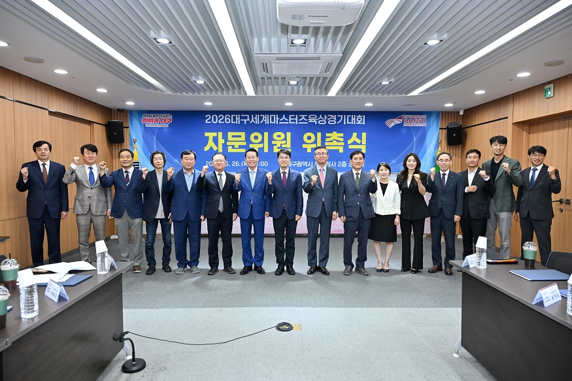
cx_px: 286
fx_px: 381
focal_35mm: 24
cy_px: 190
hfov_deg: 73.8
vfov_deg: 53.1
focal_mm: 24
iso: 1250
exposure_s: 1/250
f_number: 4
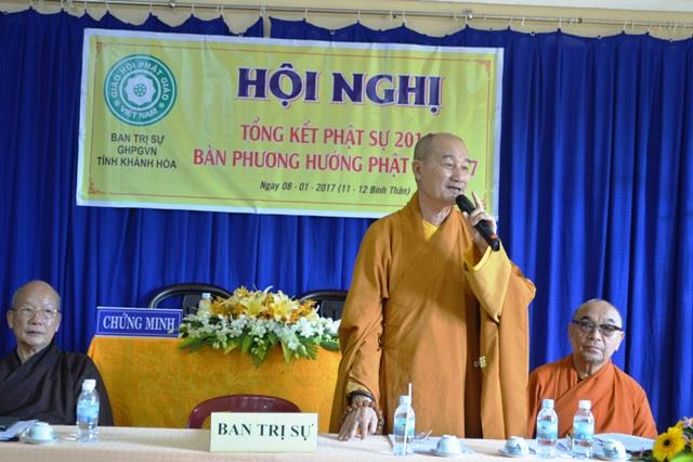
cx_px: 346
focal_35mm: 66
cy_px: 231
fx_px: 1270
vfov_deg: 20.6
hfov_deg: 30.5
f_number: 5.3
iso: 400
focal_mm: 44
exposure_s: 1/25
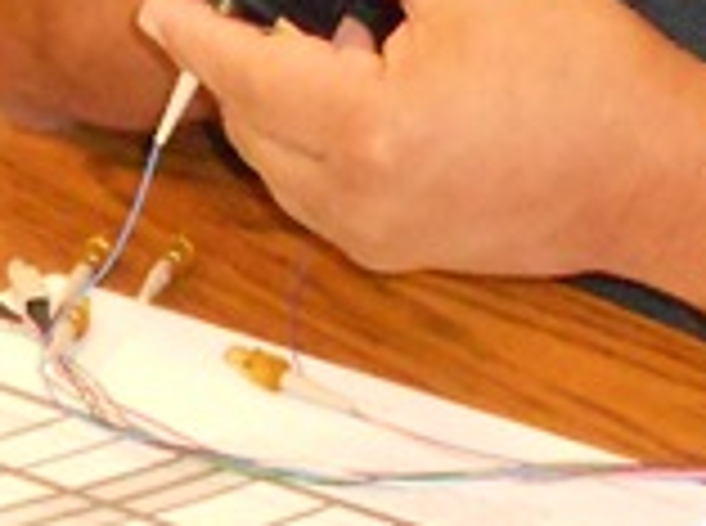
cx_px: 549
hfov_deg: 6.7
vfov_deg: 4.9
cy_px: -528
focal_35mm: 295
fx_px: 6003
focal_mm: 11.6
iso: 1000
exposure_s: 1/60
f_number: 5.3
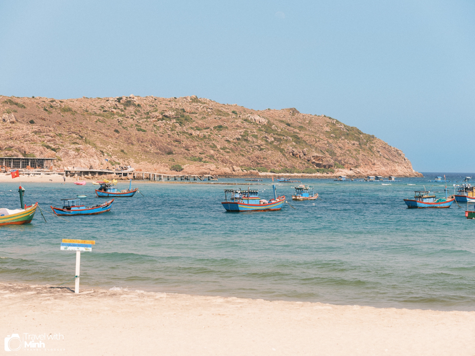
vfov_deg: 17.0
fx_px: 1194
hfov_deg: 22.5
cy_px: 178
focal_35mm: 87
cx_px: 238
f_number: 5.6
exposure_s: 1/640
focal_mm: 110
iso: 200
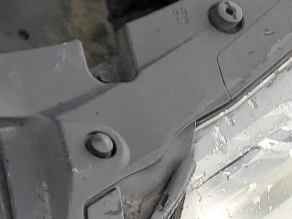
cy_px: -127
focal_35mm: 127
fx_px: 1071
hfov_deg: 12.6
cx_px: -371
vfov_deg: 11.1
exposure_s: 1/179
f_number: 1.5
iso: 50
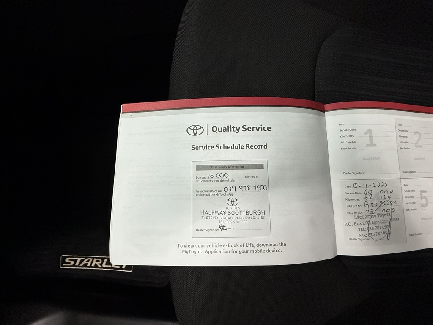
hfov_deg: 102.1
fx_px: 175
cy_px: 162
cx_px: 216
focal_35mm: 14
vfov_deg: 85.7
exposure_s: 1/100
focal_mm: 2.22
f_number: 2.2
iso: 320
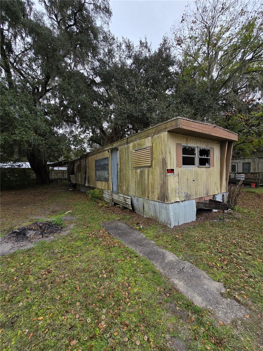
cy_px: 176
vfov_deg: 106.2
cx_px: 132
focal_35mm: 13
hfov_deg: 89.9
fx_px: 132
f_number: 2.2
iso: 50
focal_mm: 2.2
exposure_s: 1/550
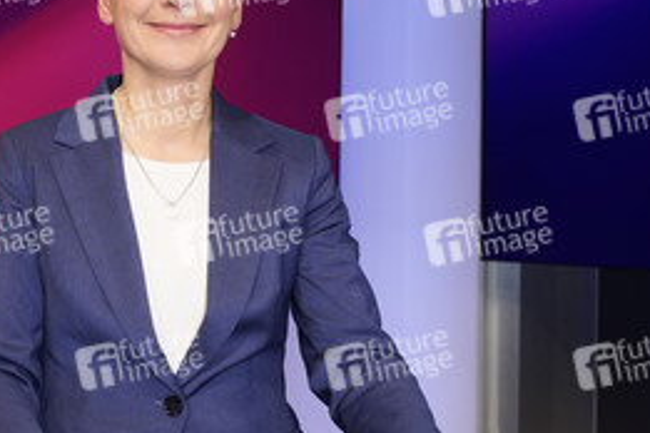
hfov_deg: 28.9
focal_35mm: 69
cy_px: 174
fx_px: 1246
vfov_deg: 19.7
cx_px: 173
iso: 2000
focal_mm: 40
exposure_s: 1/160
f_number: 5.6
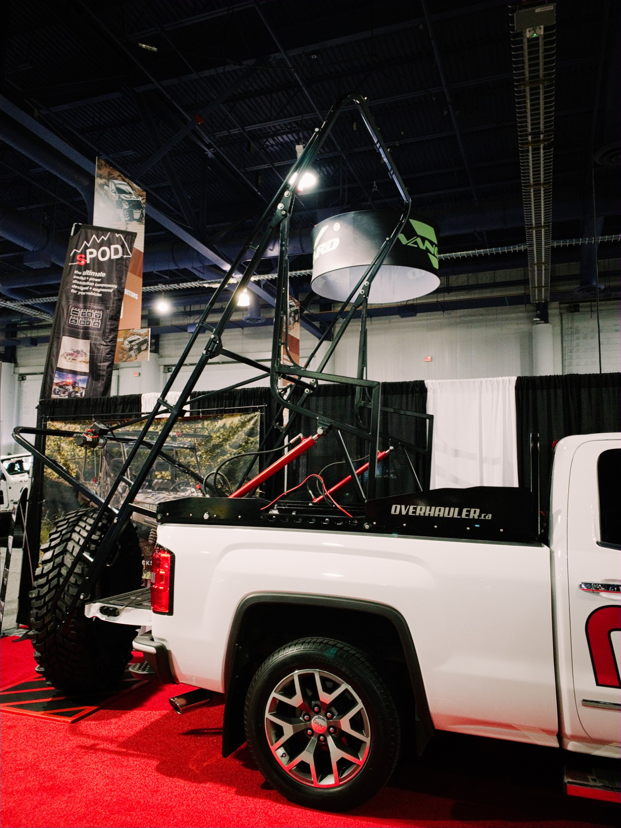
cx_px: 310
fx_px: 622
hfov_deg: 53.1
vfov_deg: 67.3
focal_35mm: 26
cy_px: 414
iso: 80
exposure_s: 1/30
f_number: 1.8
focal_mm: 4.25
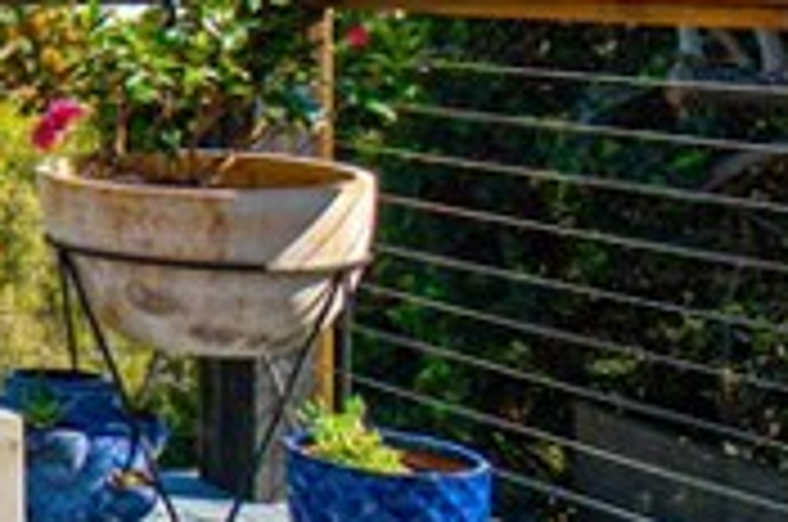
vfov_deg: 14.9
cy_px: -112
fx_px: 1923
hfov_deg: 16.1
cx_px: -919
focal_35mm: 88
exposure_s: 1/200
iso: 100
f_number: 7.1
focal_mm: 10
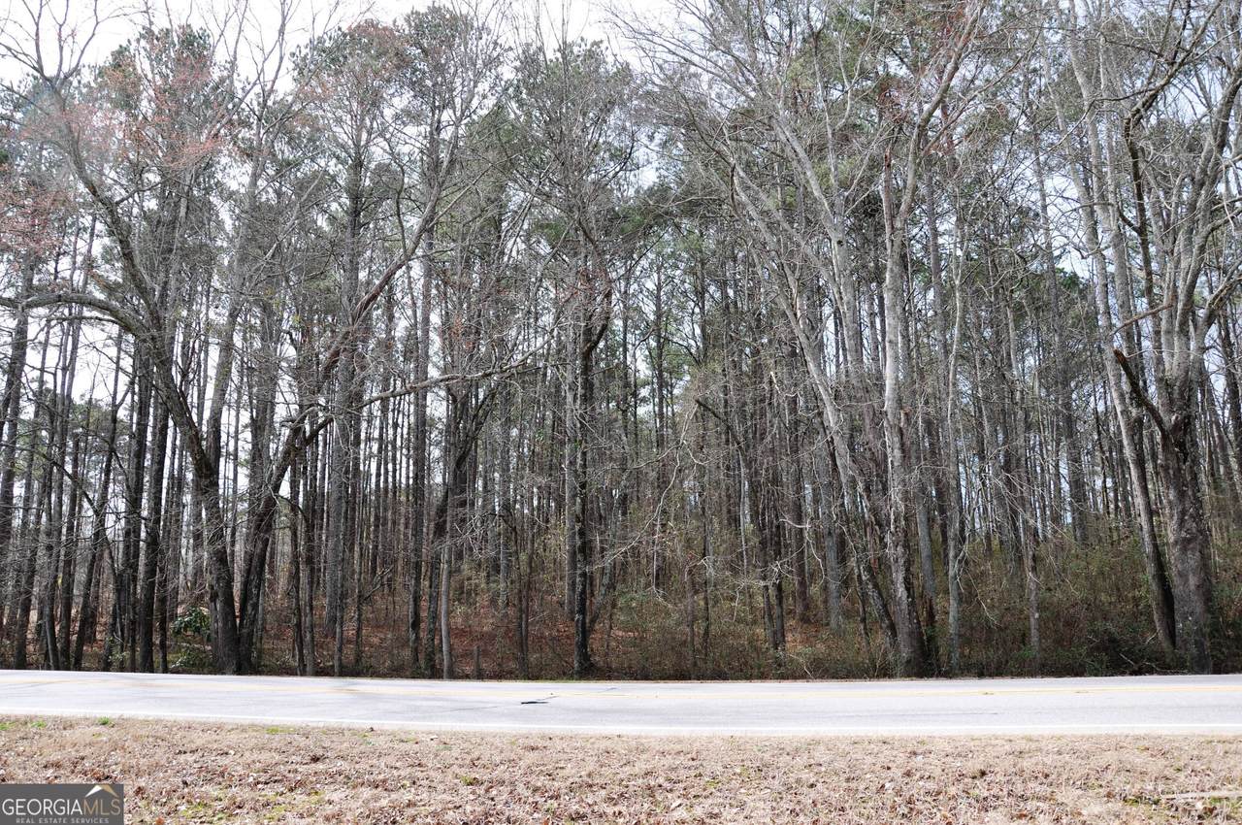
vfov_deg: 47.8
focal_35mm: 27
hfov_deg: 67.4
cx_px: 621
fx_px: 930
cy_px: 412
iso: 200
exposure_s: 1/200
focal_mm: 18
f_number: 7.1
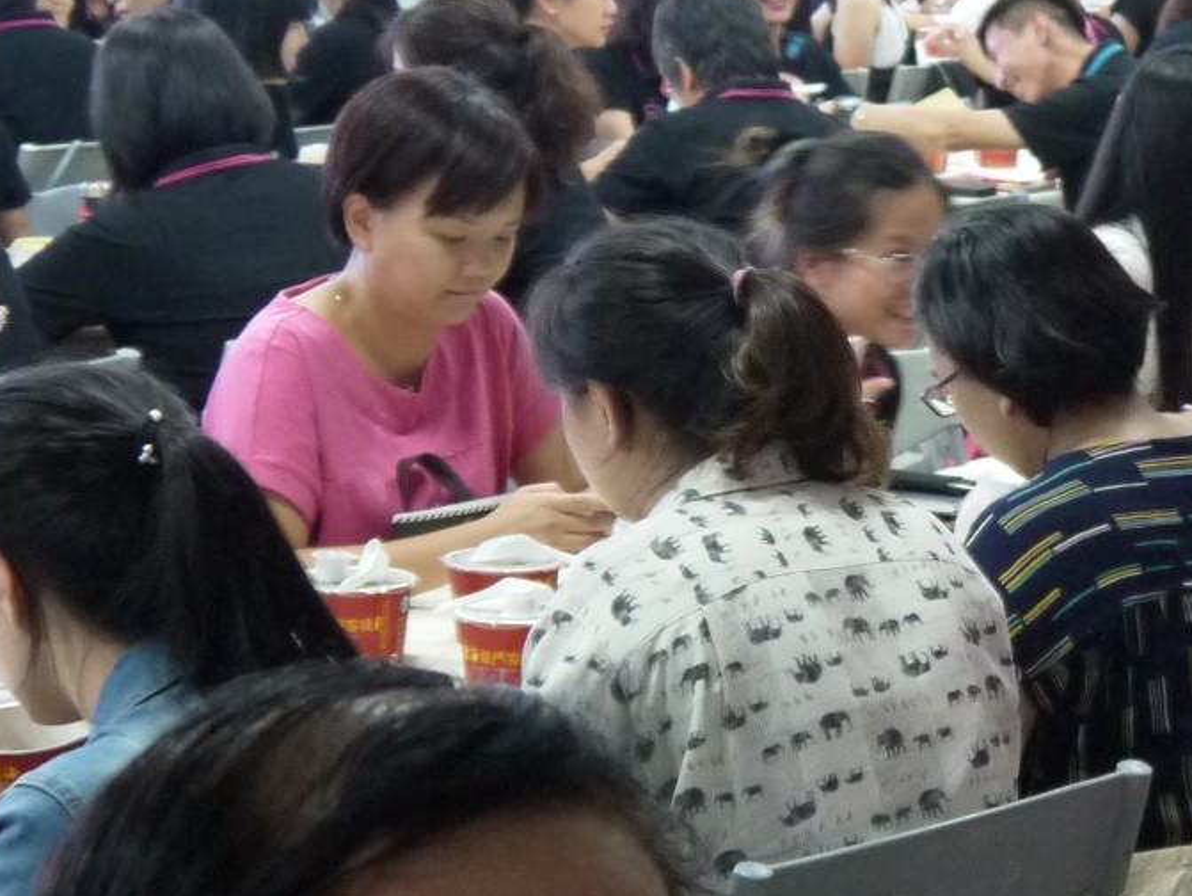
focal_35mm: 122
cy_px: 348
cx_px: 1634
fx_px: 4203
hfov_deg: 15.2
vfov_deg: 12.2
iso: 800
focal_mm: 20
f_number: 4.2
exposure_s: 1/50
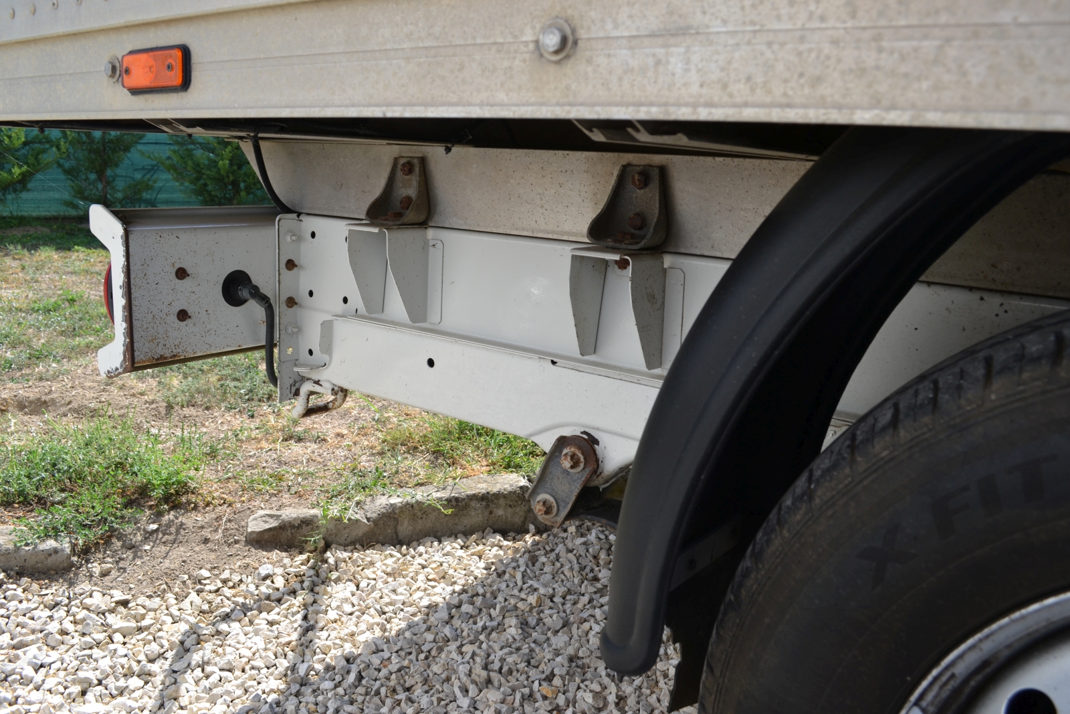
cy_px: 357
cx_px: 535
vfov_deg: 47.9
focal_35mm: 27
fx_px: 803
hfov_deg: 67.4
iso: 100
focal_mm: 18
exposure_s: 1/160
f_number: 6.3
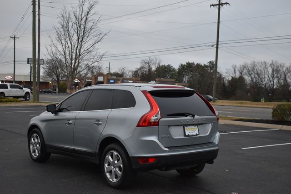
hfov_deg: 38.9
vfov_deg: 26.5
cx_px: 146
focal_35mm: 51
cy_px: 97
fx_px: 412
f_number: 4.5
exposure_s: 1/200
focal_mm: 34
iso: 800
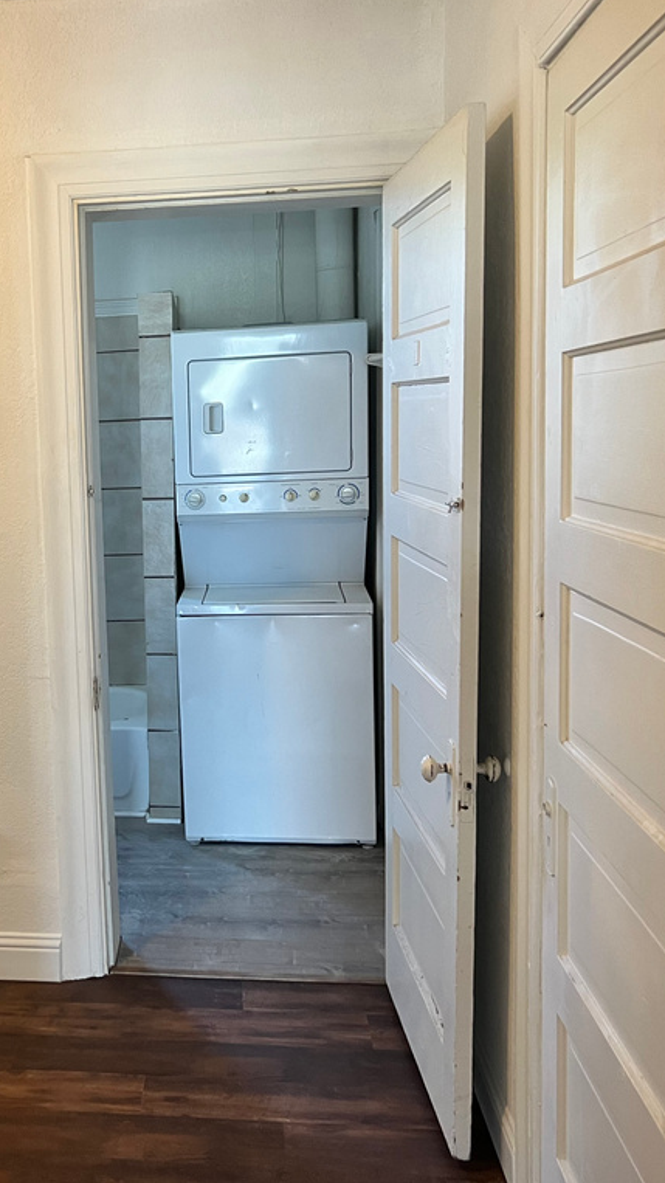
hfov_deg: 29.9
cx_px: 68
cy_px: 589
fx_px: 1192
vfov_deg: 52.8
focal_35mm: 38
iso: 100
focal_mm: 5.7
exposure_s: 1/60
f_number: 1.5
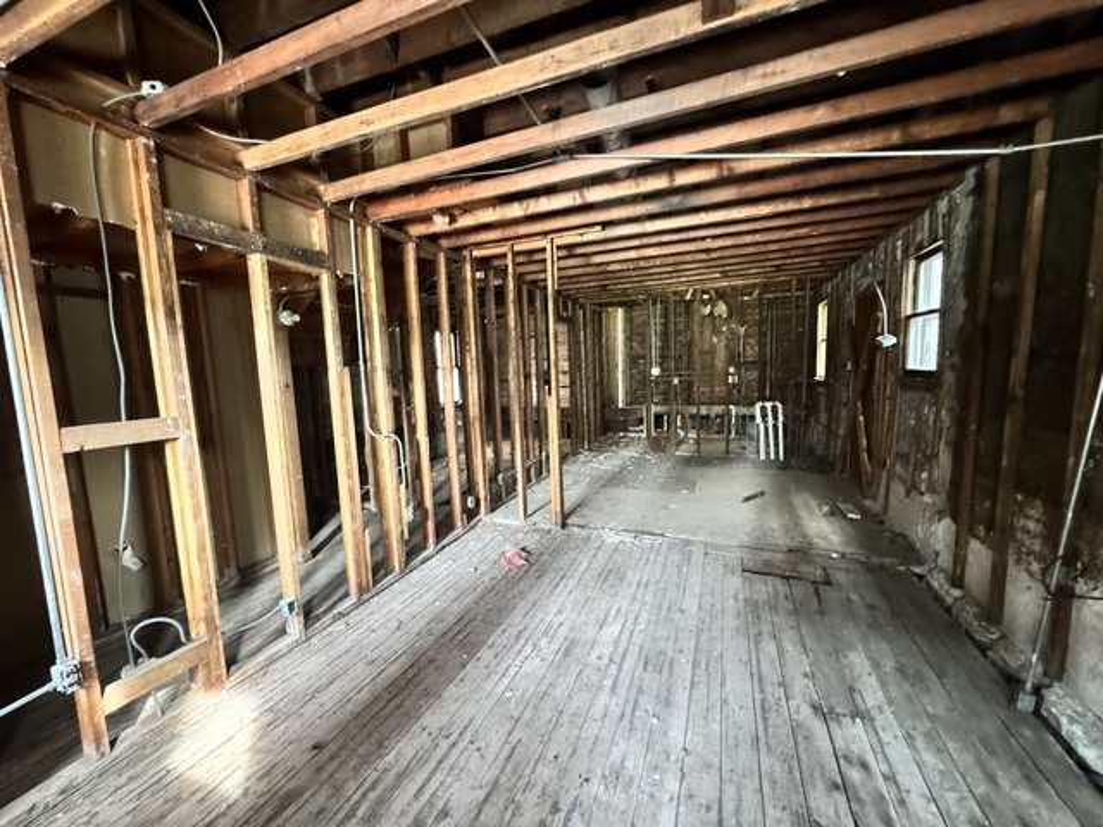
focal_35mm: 14
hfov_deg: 102.1
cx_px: 552
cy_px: 414
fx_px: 446
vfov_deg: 85.7
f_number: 2.2
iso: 1600
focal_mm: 2.22
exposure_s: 1/37
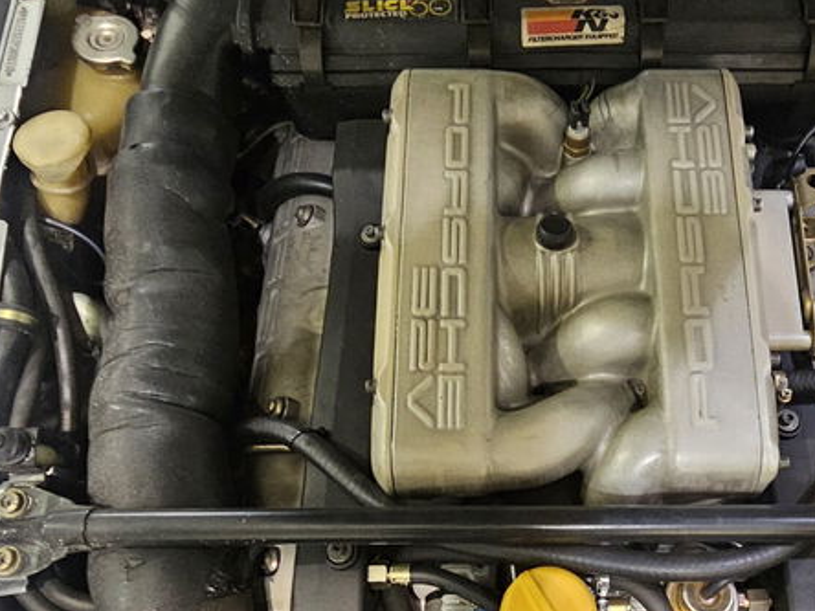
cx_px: 516
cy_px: 437
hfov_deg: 59.1
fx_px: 706
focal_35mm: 30
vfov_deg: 45.6
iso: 800
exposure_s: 1/24
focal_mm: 2.2
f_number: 2.2
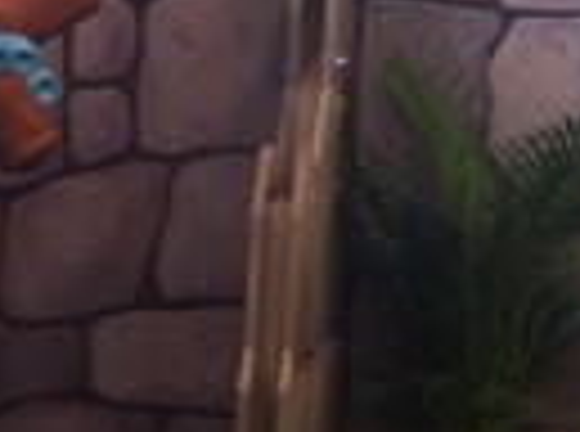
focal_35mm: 174
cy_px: -90
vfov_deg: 8.4
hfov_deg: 11.3
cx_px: 567
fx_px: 2907
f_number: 2.8
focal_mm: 3.85
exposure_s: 1/15
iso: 100
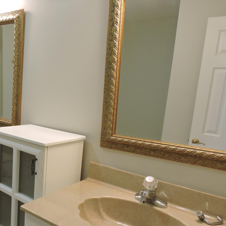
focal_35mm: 34
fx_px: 251
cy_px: 135
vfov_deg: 48.2
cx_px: 51
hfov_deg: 46.3
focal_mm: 4.3
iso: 360
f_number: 3.3
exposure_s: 1/30
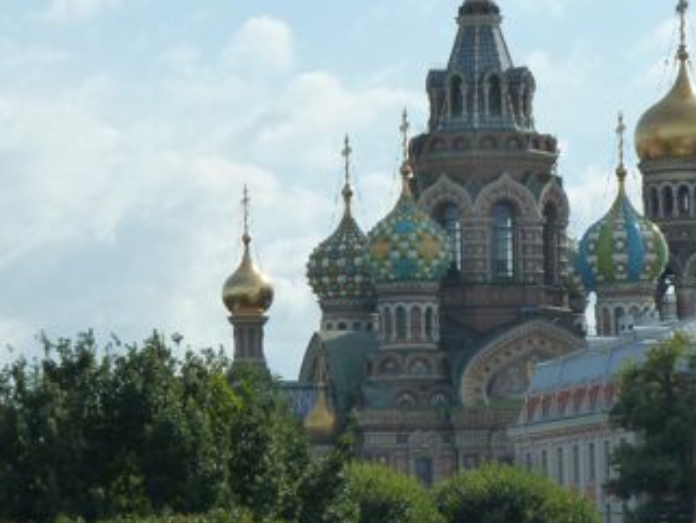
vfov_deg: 6.1
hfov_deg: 8.1
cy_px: 250
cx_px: 506
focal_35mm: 244
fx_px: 4910
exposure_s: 1/640
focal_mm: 21
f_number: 5.6
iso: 125
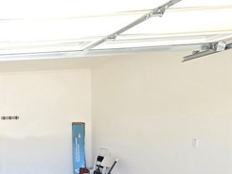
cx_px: -51
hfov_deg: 38.5
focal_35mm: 34
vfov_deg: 40.4
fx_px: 228
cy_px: 135
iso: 50
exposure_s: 1/160
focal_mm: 2.2
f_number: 2.2
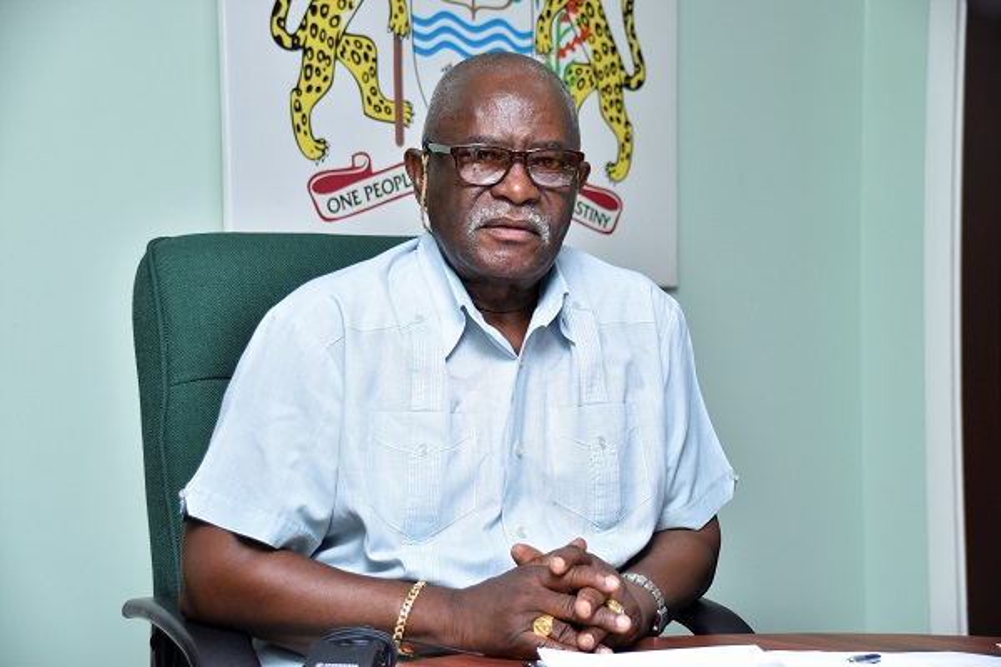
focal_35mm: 78
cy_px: 334
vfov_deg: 17.5
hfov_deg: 26.0
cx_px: 500
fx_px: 2169
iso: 800
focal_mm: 52
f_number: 5
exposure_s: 1/200
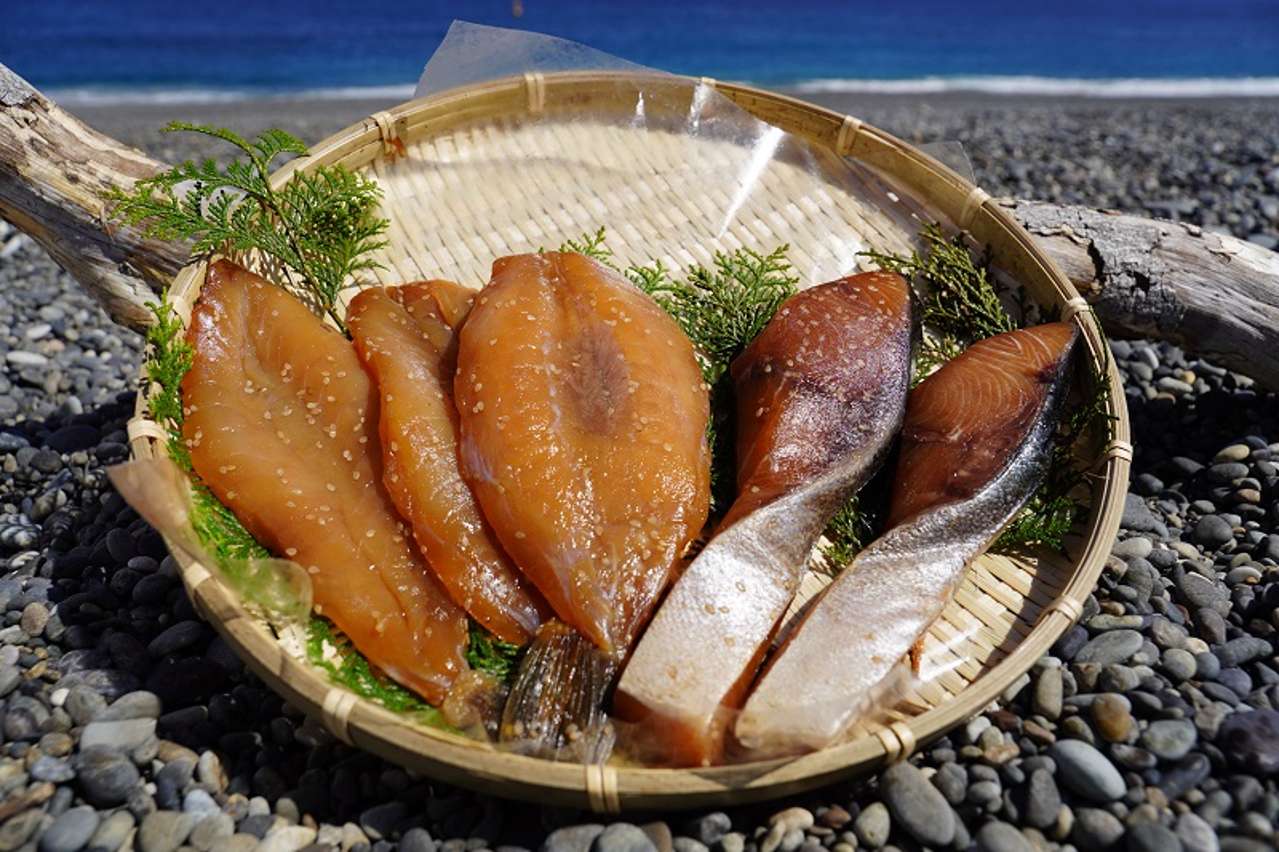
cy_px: 426
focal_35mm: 26
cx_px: 640
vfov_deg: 50.4
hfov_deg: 70.4
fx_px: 906
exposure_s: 1/1250
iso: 100
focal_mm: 17
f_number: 5
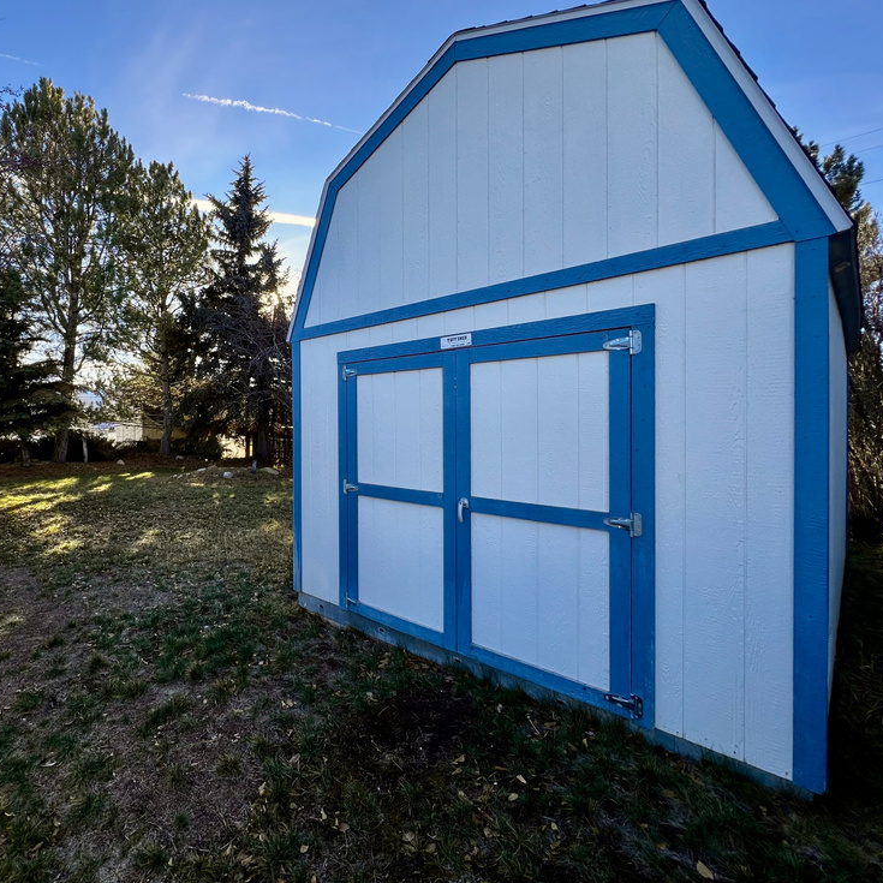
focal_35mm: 16
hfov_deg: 85.1
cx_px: 314
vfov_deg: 87.4
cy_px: 423
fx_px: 462
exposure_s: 1/238
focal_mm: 1.57
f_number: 1.8
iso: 32
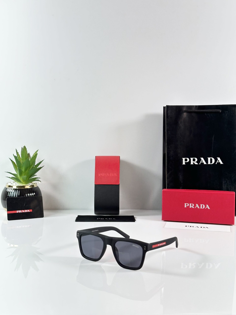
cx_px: 118
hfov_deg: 30.3
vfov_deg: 39.7
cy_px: 158
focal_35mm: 48
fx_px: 436
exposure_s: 1/100
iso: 80
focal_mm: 6.86
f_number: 1.78
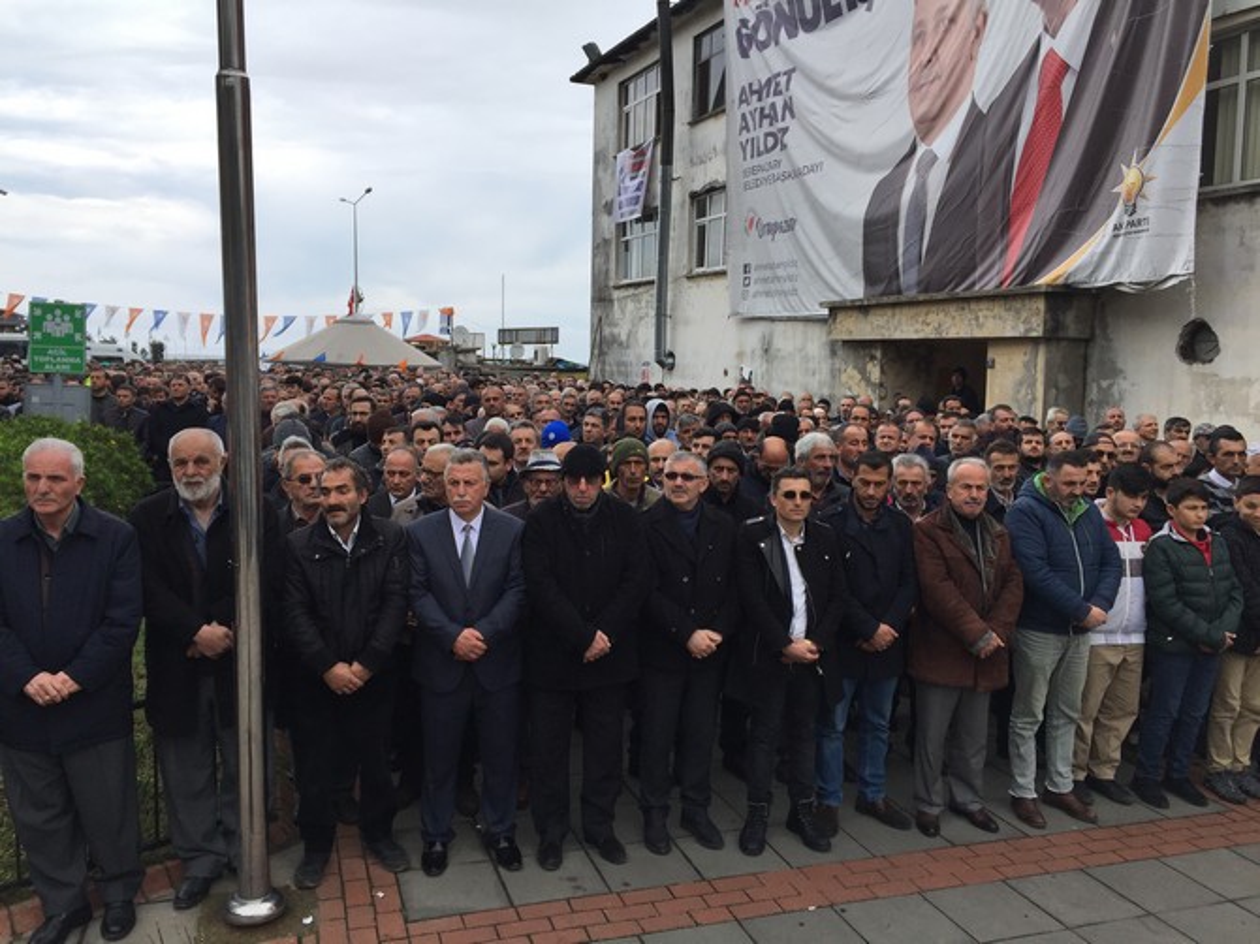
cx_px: 630
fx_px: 1055
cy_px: 472
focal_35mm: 29
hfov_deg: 61.7
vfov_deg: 48.2
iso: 32
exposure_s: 1/659
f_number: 2.2
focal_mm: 4.15
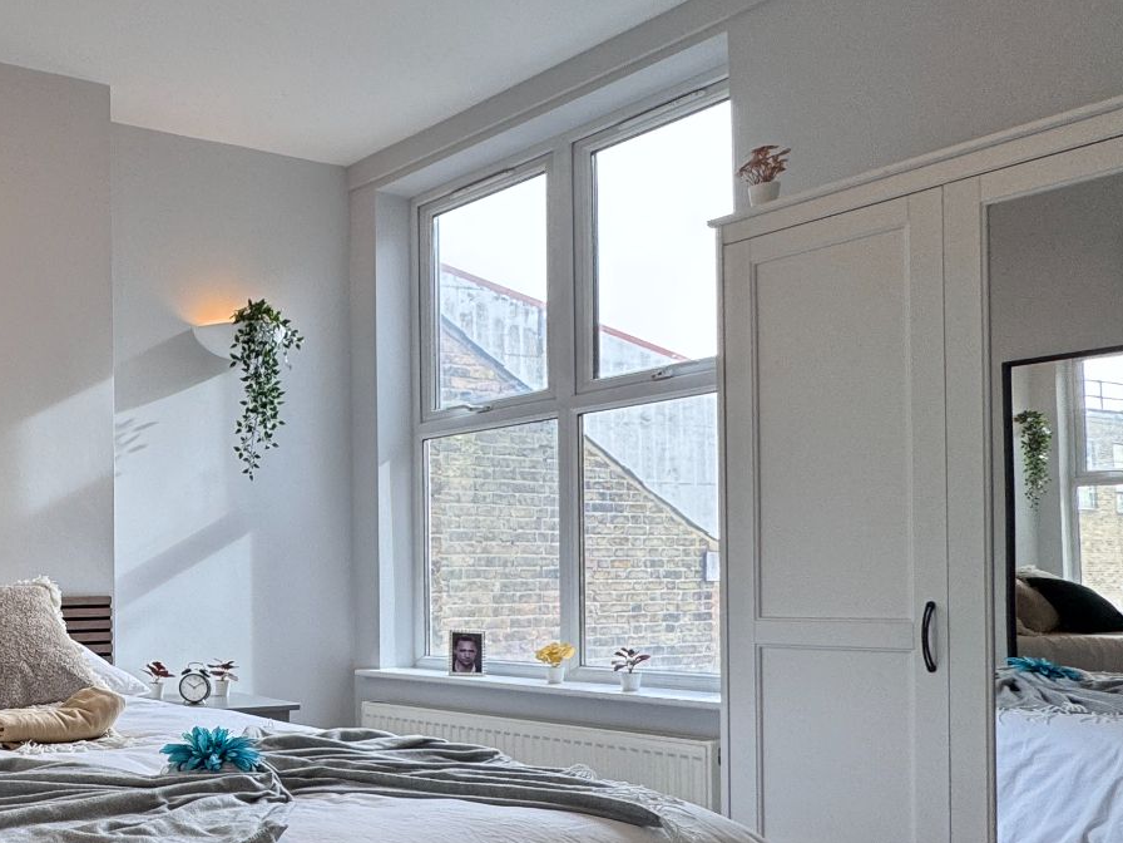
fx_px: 1038
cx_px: -112
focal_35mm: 32
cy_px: 597
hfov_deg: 43.8
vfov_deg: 43.2
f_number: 2.2
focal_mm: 2.22
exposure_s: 1/100
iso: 64
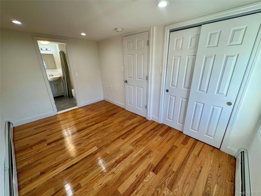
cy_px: 98
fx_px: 106
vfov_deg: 85.7
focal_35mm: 14
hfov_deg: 102.1
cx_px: 130
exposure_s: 1/120
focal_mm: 2.22
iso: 100
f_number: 2.2
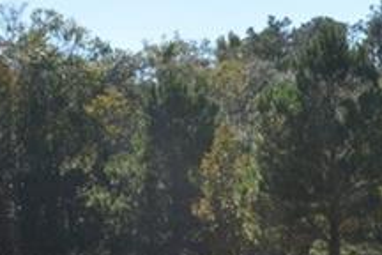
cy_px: 361
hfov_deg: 14.4
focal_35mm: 142
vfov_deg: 9.4
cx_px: 255
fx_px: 1507
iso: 125
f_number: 8
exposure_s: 1/250
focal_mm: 20
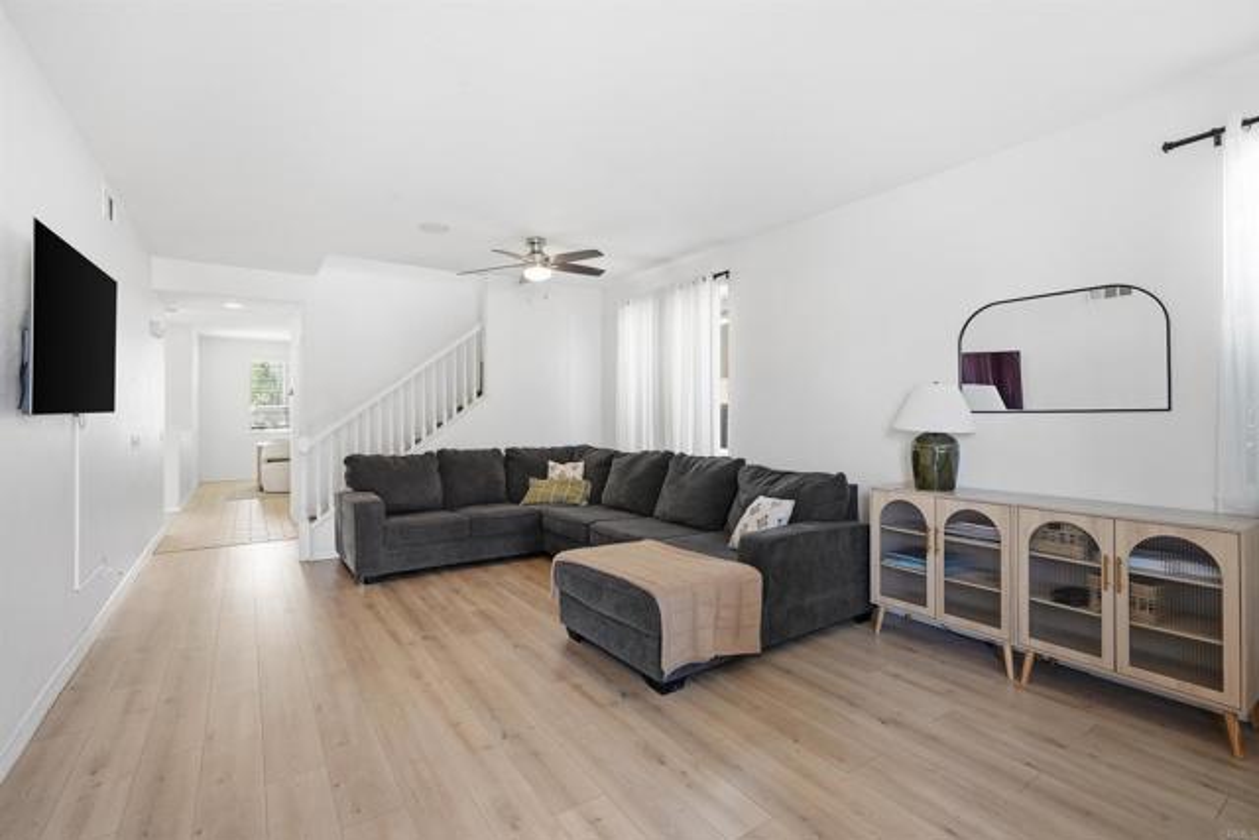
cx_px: 630
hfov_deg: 96.7
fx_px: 560
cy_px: 420
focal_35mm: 16
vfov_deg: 73.8
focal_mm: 16
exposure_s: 1/15
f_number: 4
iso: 500
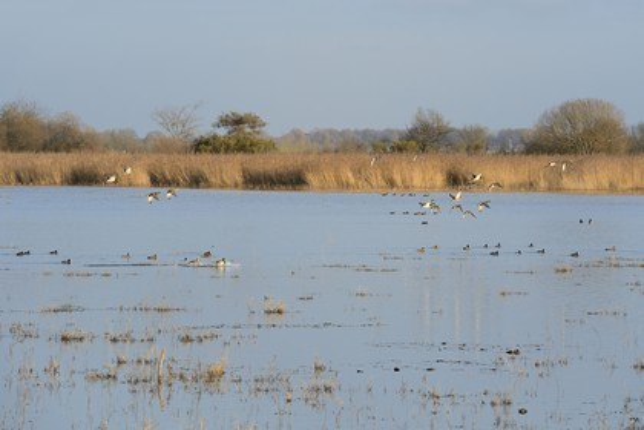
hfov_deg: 10.3
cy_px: 215
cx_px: 322
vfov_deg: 6.9
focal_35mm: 200
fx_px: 3577
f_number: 9
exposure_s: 1/500
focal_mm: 200
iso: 400
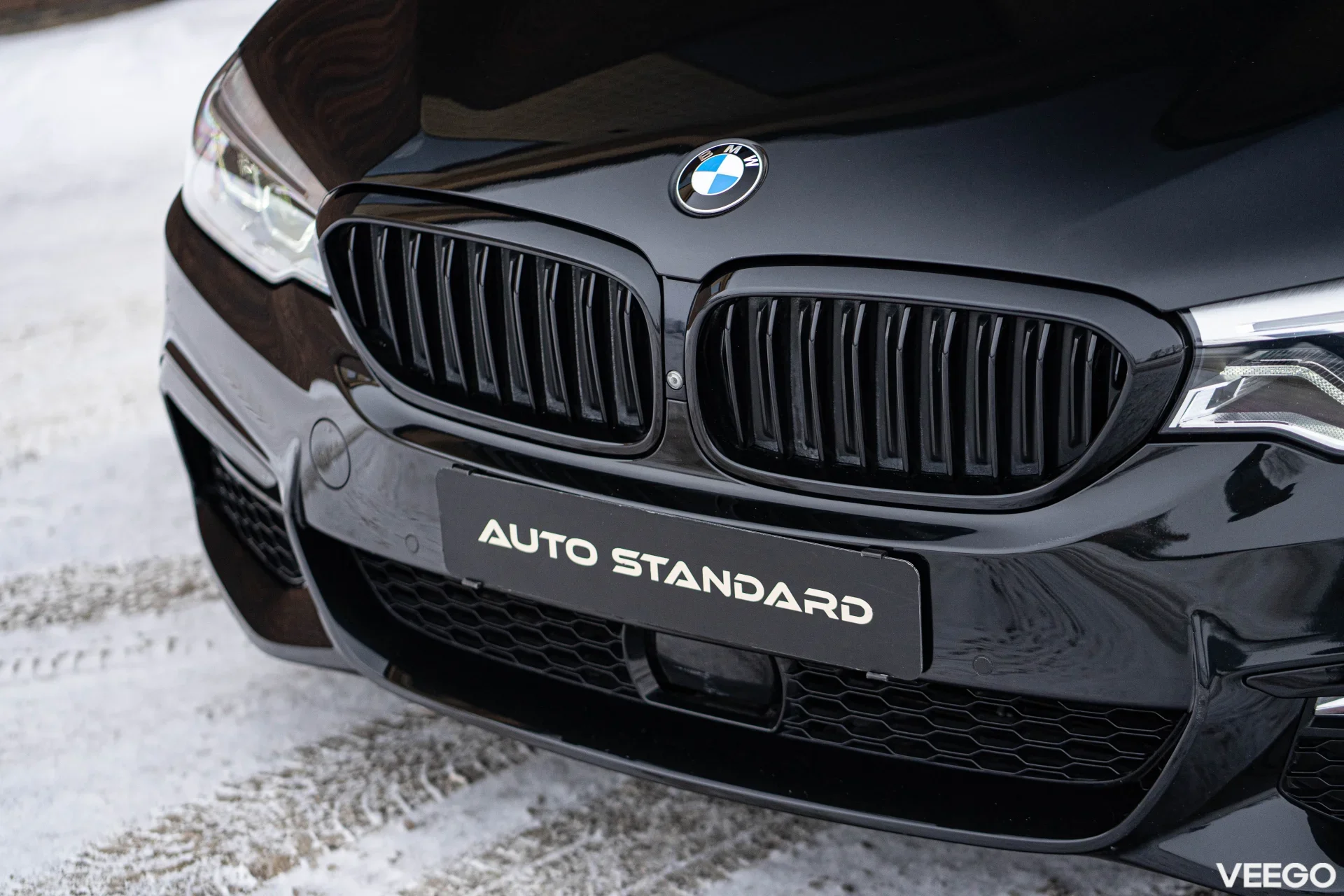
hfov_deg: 23.9
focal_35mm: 85
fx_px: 3173
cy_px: 448
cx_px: 672
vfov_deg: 16.1
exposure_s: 1/1000
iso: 800
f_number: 2.5
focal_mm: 85
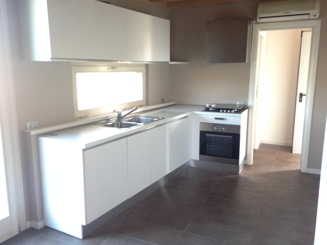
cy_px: 122
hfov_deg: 55.4
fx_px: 312
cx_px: 164
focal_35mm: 33
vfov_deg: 42.9
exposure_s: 1/20
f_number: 2.4
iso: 160
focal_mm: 4.12
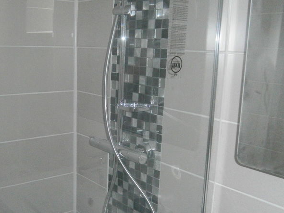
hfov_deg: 42.2
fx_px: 361
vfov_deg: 32.8
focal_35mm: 44
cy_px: 118
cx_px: 86
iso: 400
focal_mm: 4.7
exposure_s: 1/250
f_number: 2.8
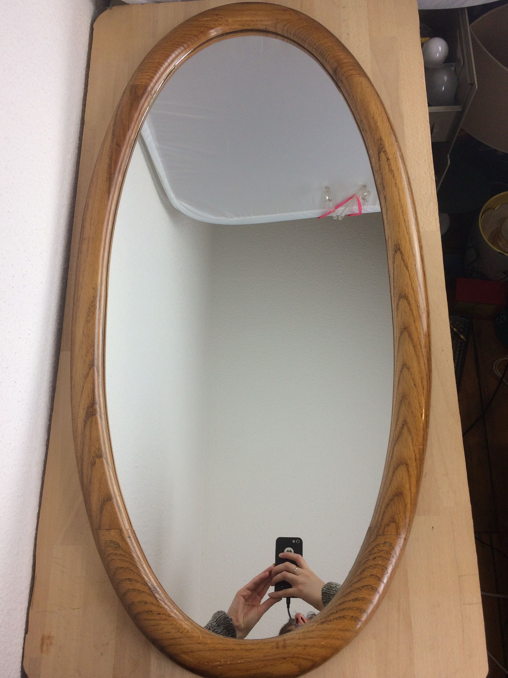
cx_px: 256
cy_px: 342
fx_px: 587
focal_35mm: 30
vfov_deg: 60.0
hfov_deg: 46.8
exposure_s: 1/100
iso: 64
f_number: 2.2
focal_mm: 4.15
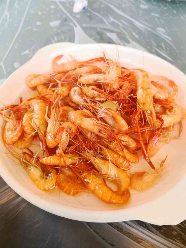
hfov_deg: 51.4
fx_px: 193
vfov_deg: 65.3
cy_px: 124
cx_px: 93
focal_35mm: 27
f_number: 1.6
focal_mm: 3.95
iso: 200
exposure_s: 1/50
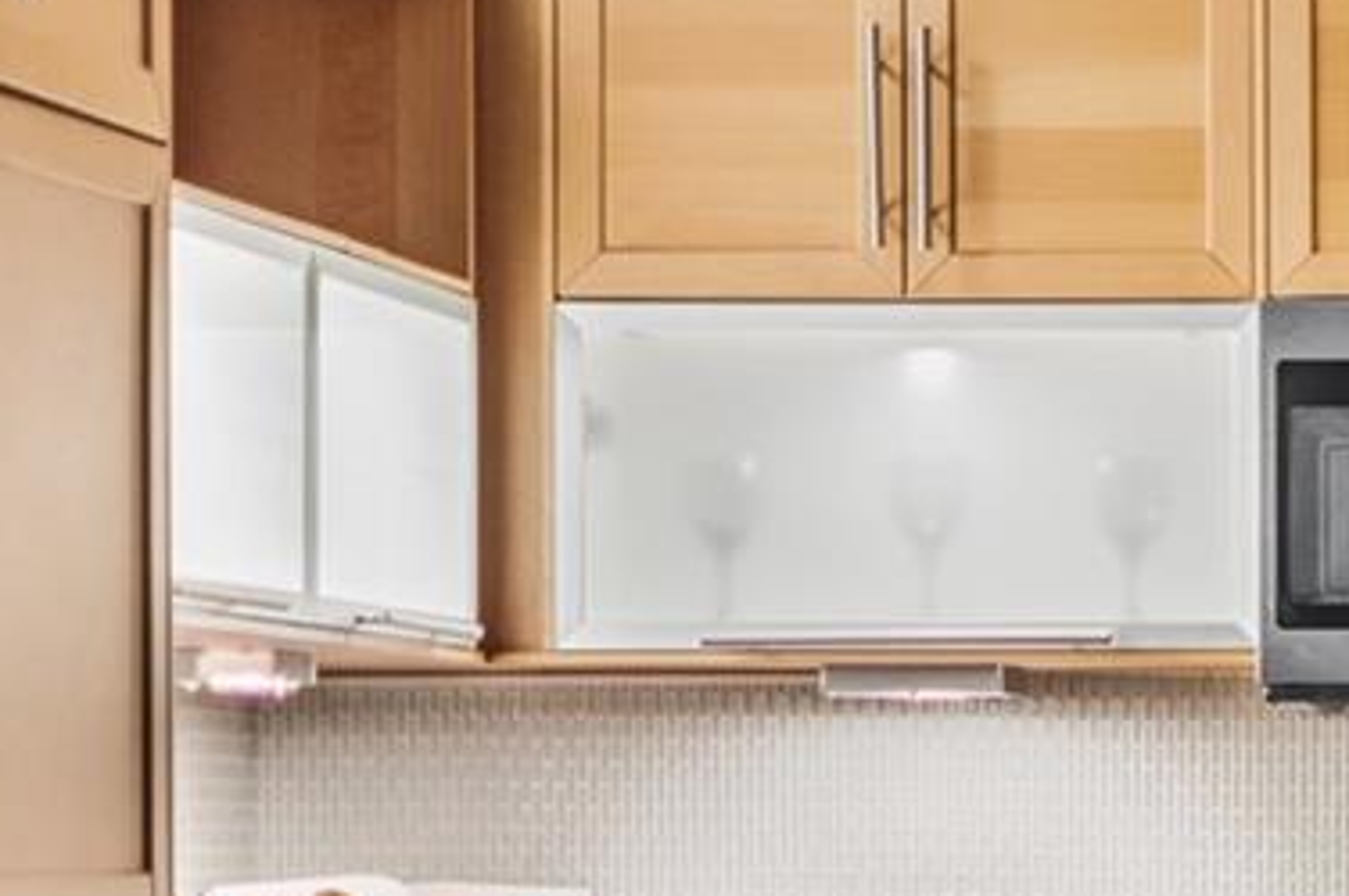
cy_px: 910
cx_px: 2497
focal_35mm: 213
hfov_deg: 9.2
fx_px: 7974
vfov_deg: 6.4
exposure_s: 1/3
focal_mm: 50
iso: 640
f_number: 1.8
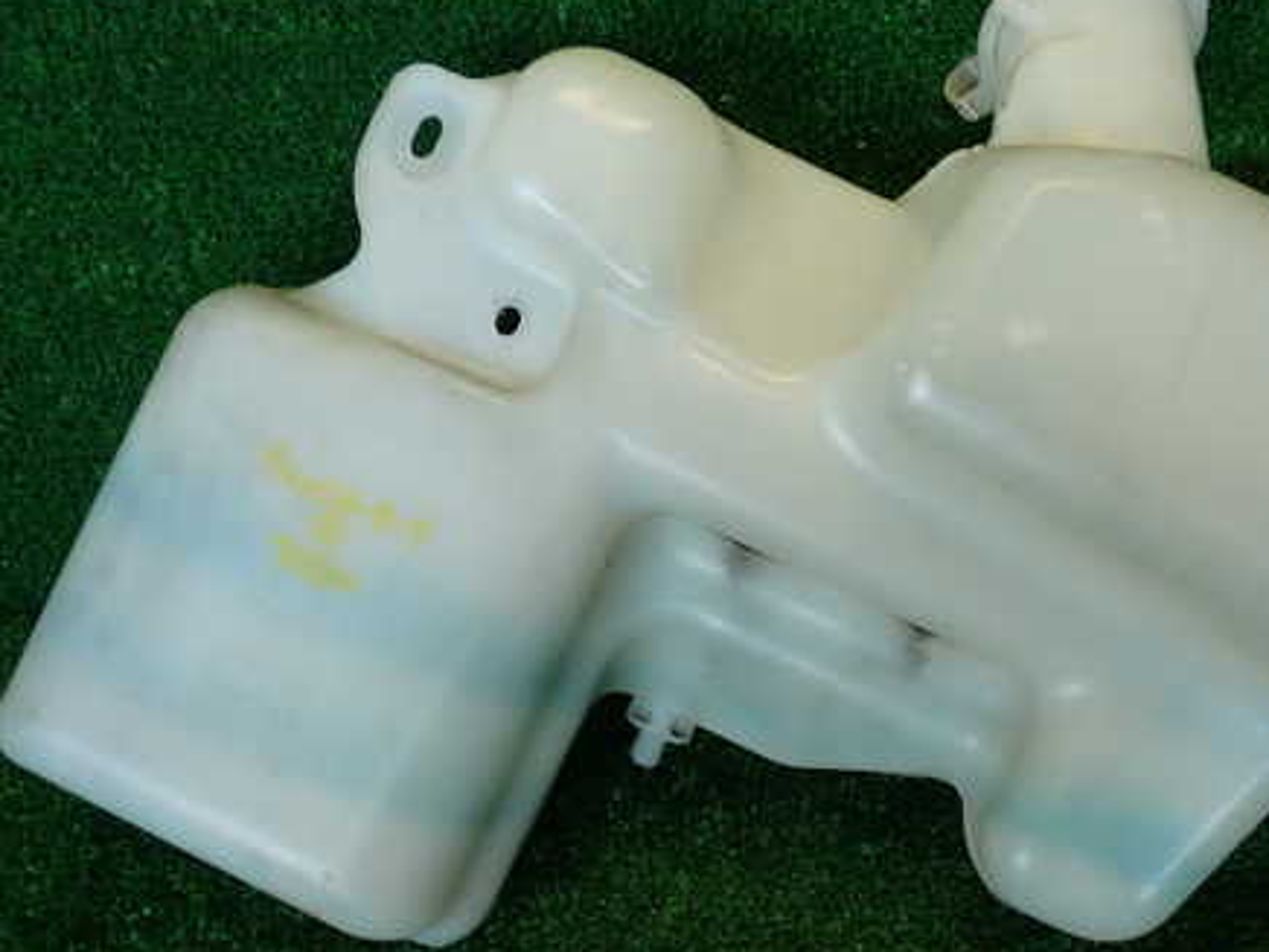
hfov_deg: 42.7
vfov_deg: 32.9
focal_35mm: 44
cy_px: 454
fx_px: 1613
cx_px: 780
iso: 125
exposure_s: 1/60
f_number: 2.4
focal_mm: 5.79
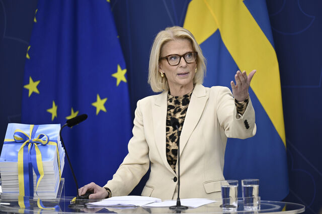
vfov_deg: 6.9
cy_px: 107
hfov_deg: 10.3
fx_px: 1788
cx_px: 161
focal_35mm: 200
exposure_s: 1/320
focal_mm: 200
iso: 1000
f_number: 2.8
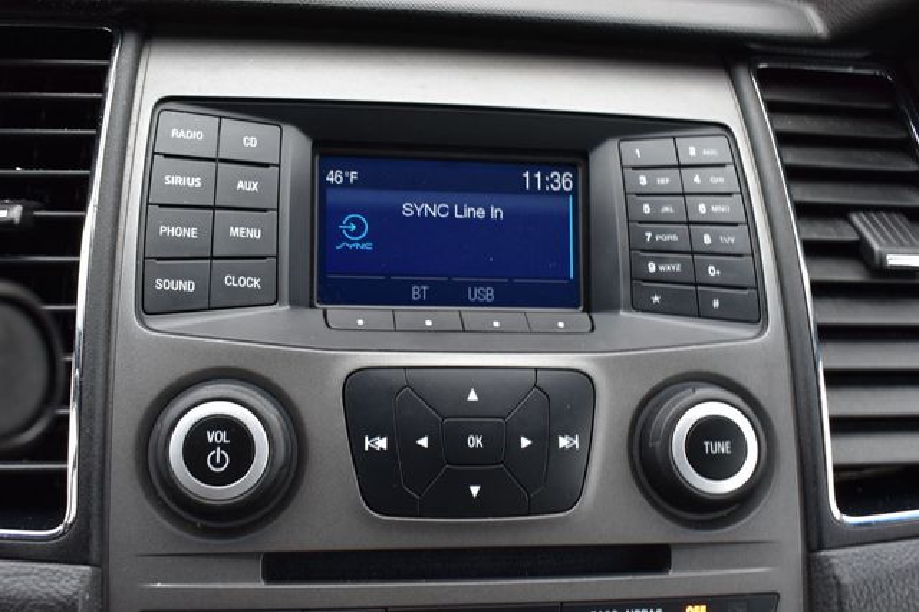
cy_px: 306
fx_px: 957
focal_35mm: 38
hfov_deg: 51.3
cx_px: 460
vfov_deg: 35.5
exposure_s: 1/50
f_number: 8
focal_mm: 25
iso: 400
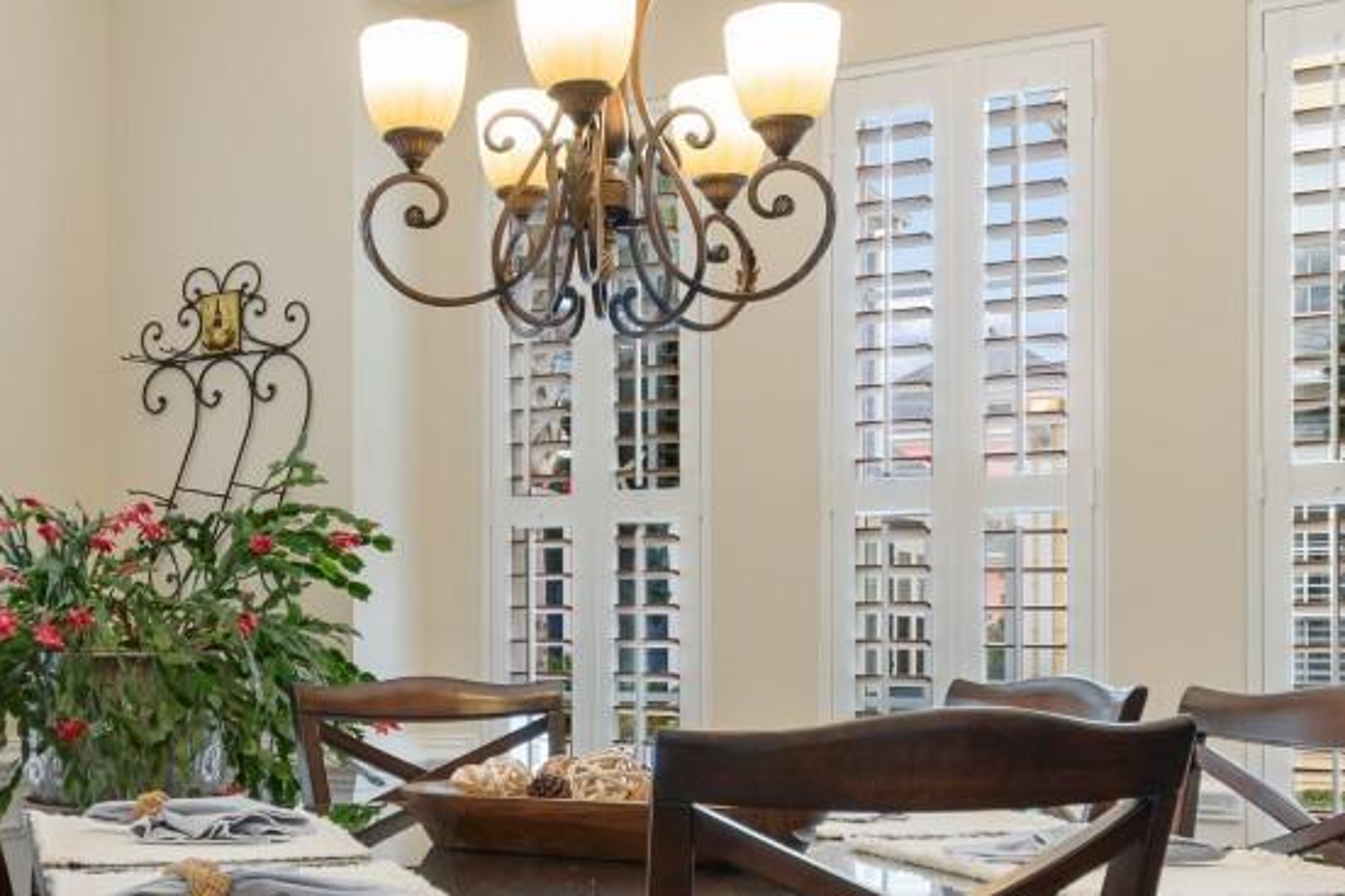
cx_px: 451
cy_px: 614
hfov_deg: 43.9
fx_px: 1644
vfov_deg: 30.2
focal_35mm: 44
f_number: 4.5
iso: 100
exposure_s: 1/8
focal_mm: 10
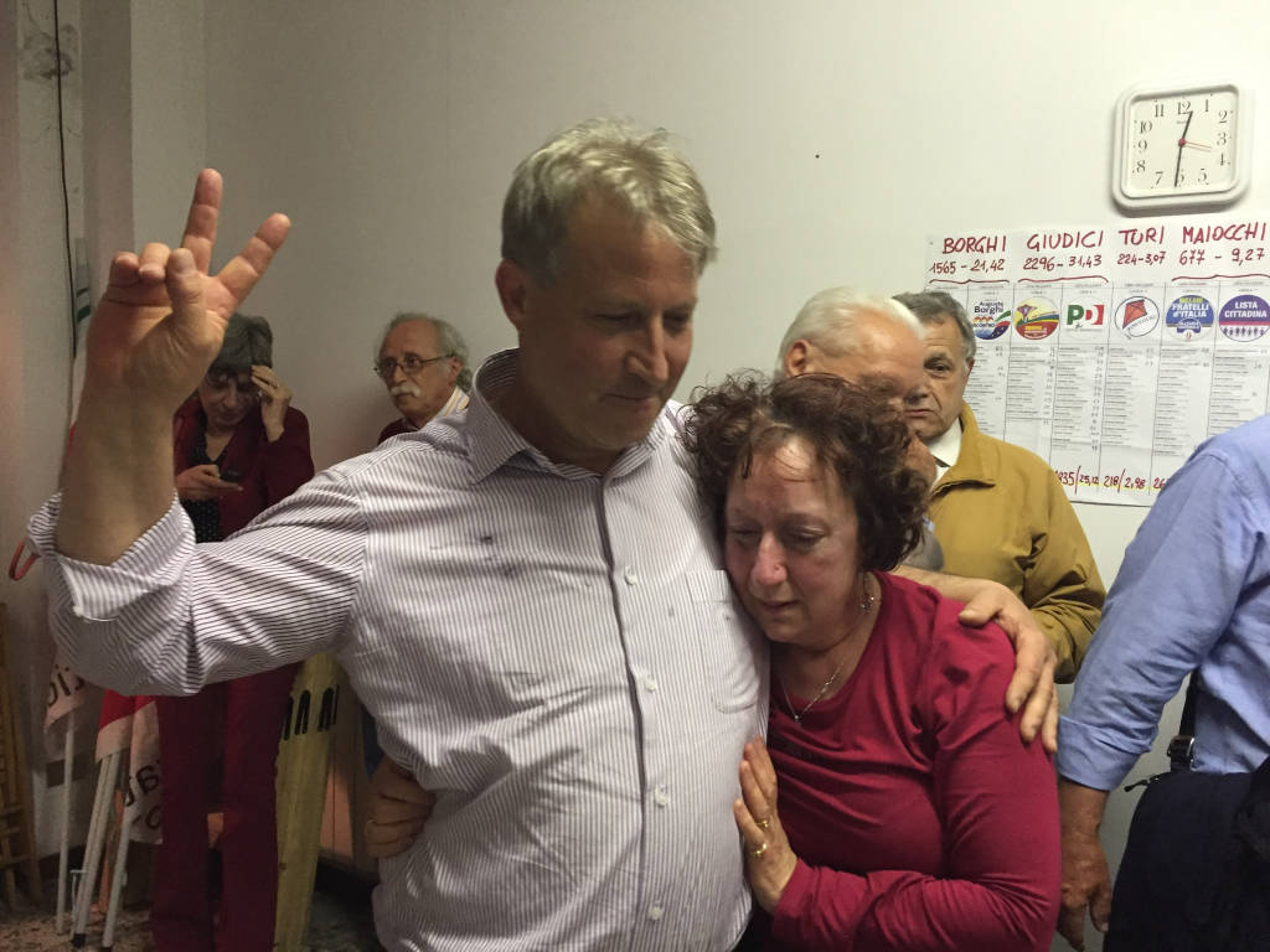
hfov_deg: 61.7
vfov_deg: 48.2
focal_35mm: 29
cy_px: 476
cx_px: 635
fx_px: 1064
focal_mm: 4.15
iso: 250
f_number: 2.2
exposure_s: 1/33
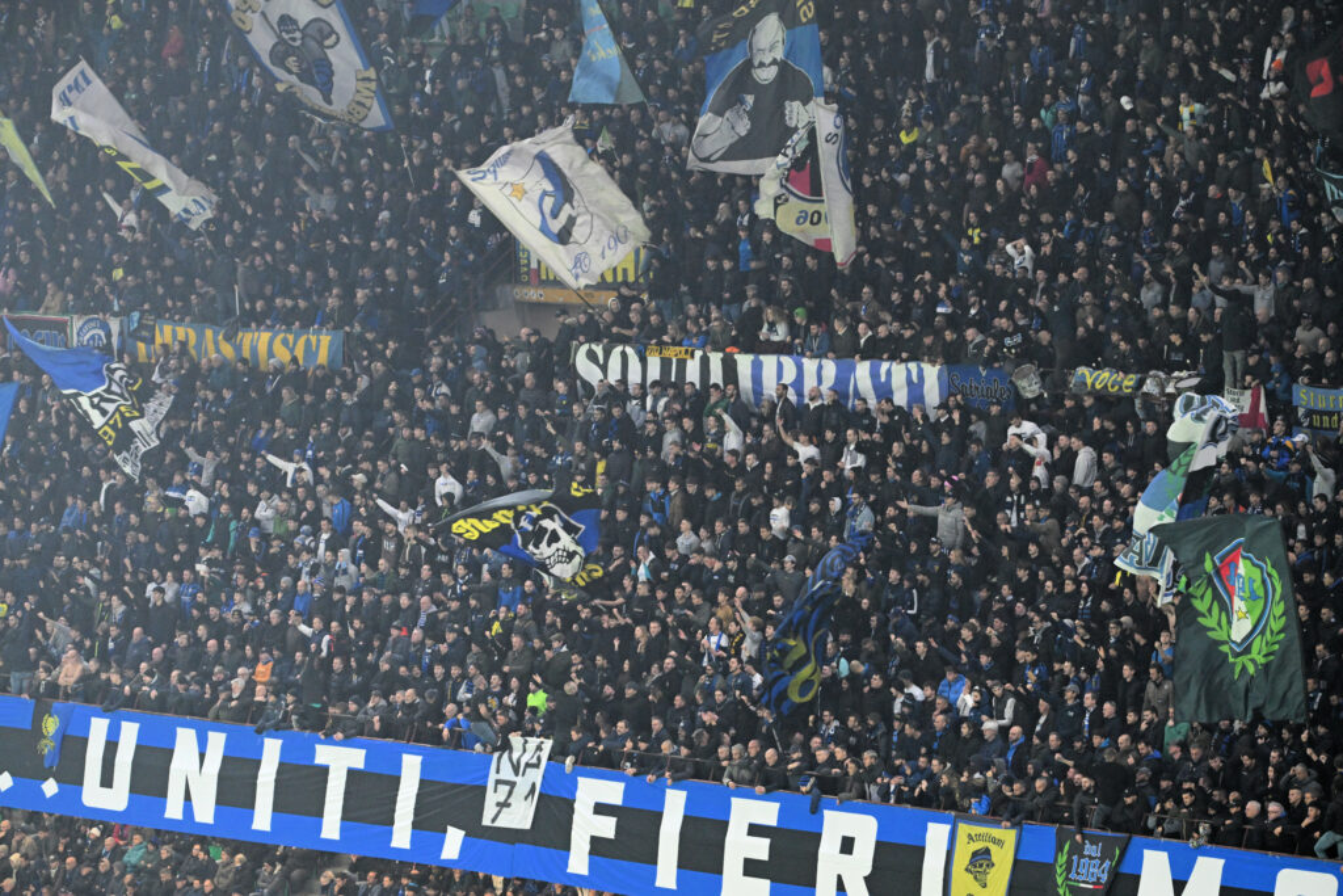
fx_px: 6715
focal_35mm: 180
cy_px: 448
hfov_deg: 11.4
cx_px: 672
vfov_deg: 7.6
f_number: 5.6
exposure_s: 1/125
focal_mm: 180
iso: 3200
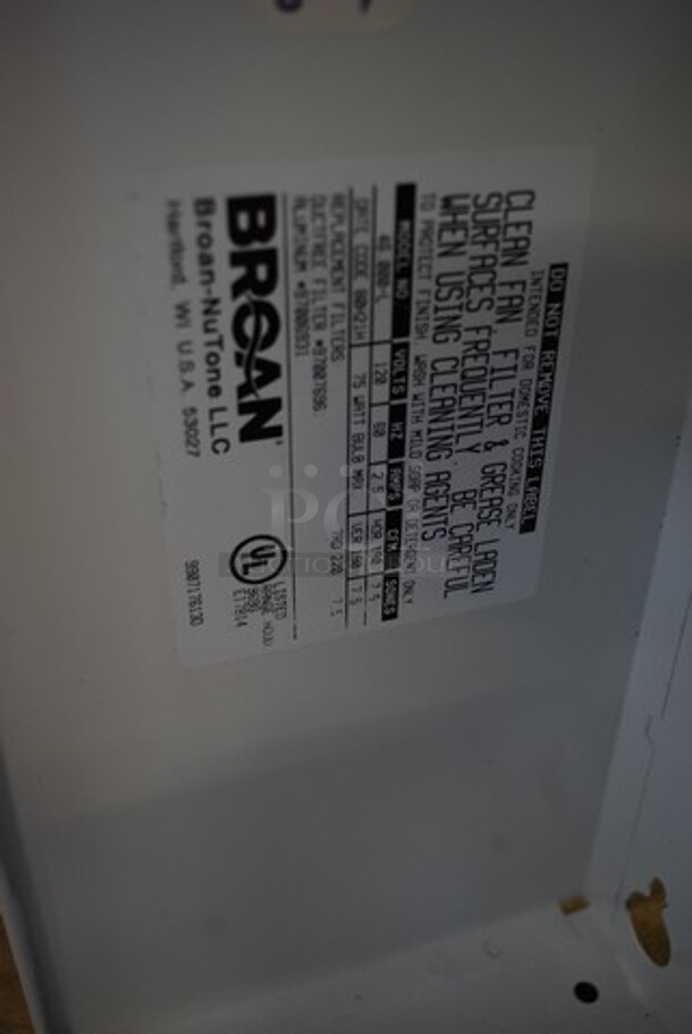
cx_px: 346
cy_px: 517
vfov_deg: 53.1
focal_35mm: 36
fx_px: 1036
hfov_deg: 37.0
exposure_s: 1/60
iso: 800
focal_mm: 24
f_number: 5
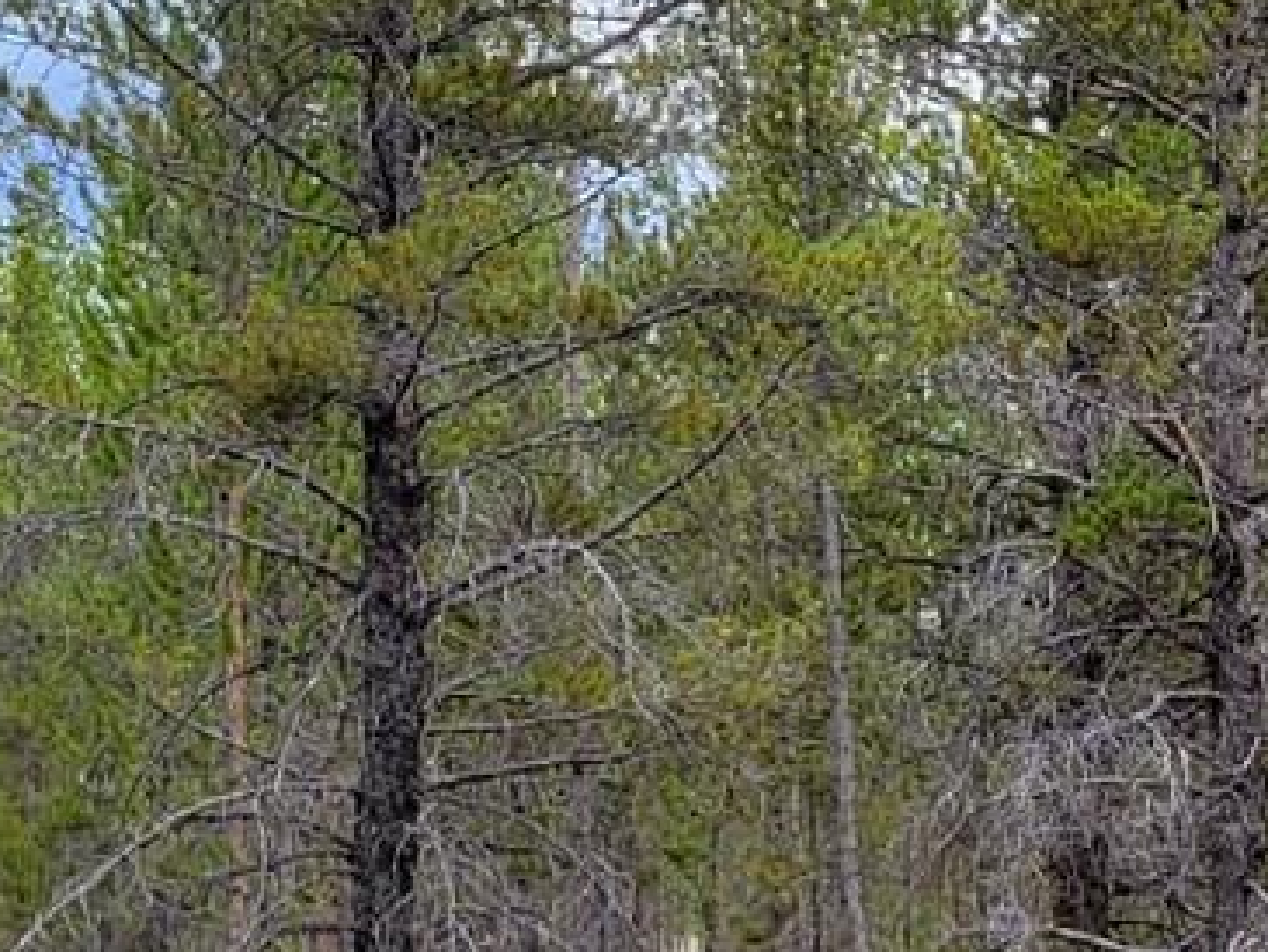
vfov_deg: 13.0
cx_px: 1747
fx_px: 4177
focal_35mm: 114
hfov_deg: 16.2
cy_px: 681
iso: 40
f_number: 1.8
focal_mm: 5.4
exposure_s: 1/667
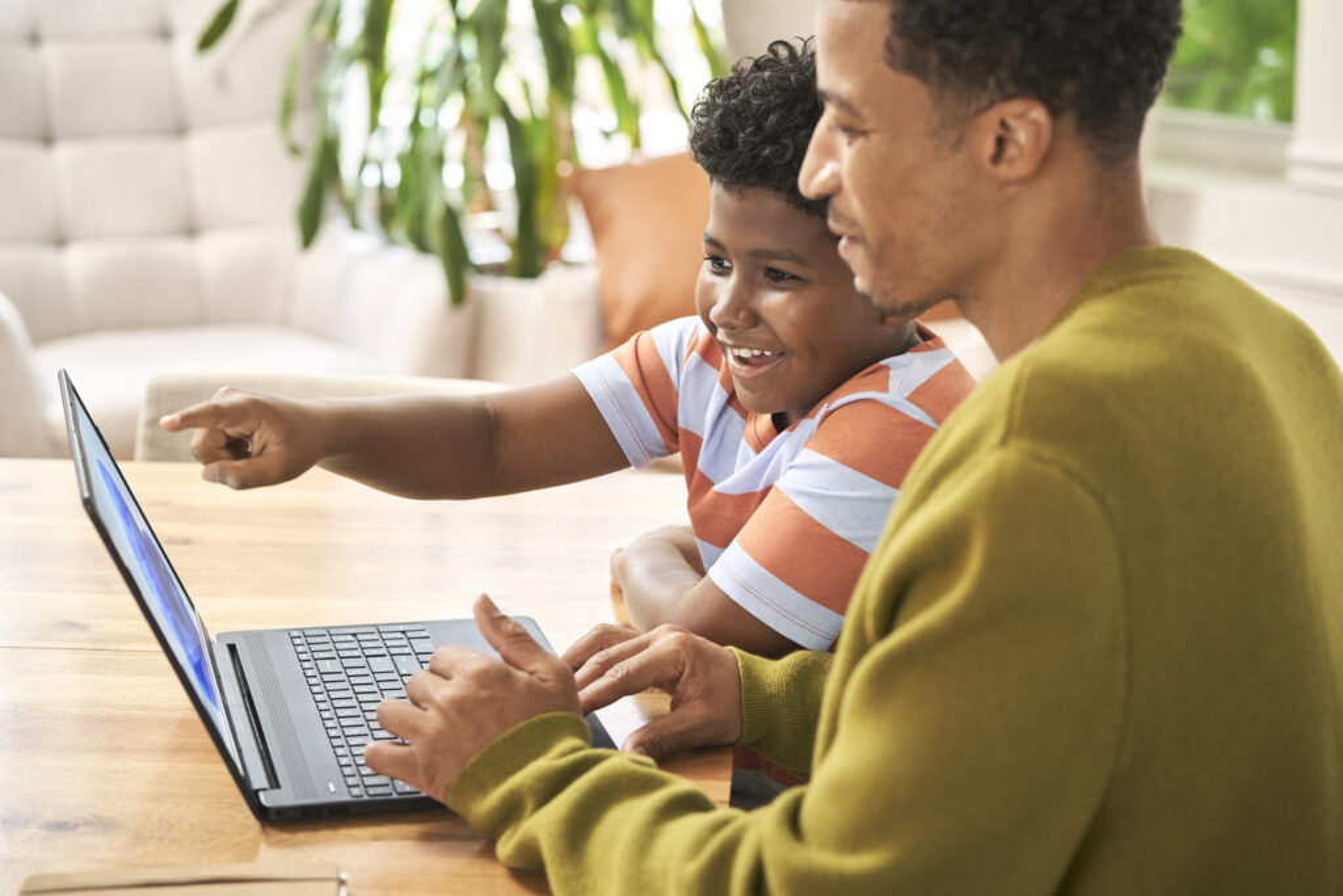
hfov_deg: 28.8
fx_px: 2612
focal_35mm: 70
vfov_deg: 19.5
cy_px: 448
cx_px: 672
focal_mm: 70
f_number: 3.5
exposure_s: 1/125
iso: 2000
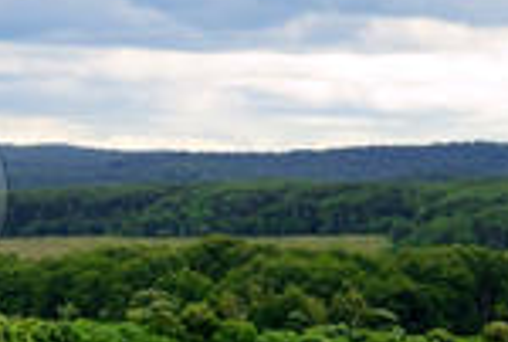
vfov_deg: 2.9
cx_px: -605
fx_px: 6735
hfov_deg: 4.3
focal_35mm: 476
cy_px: 196
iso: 100
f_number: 8
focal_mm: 55
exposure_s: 1/250
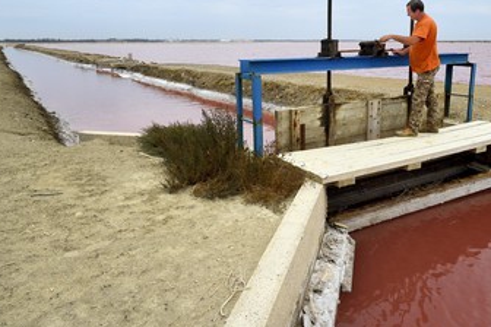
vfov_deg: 43.4
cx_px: 285
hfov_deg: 61.6
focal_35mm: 30
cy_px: 128
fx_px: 409
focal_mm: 24
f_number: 9
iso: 200
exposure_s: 1/320
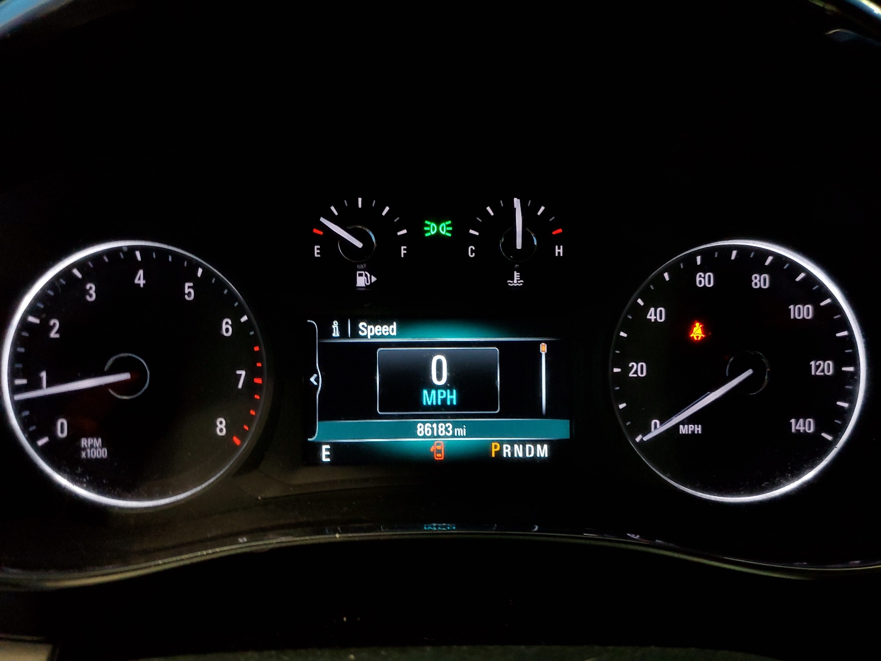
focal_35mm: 26
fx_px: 662
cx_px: 440
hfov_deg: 67.3
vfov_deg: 53.1
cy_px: 330
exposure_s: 1/60.2
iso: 247
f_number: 1.5
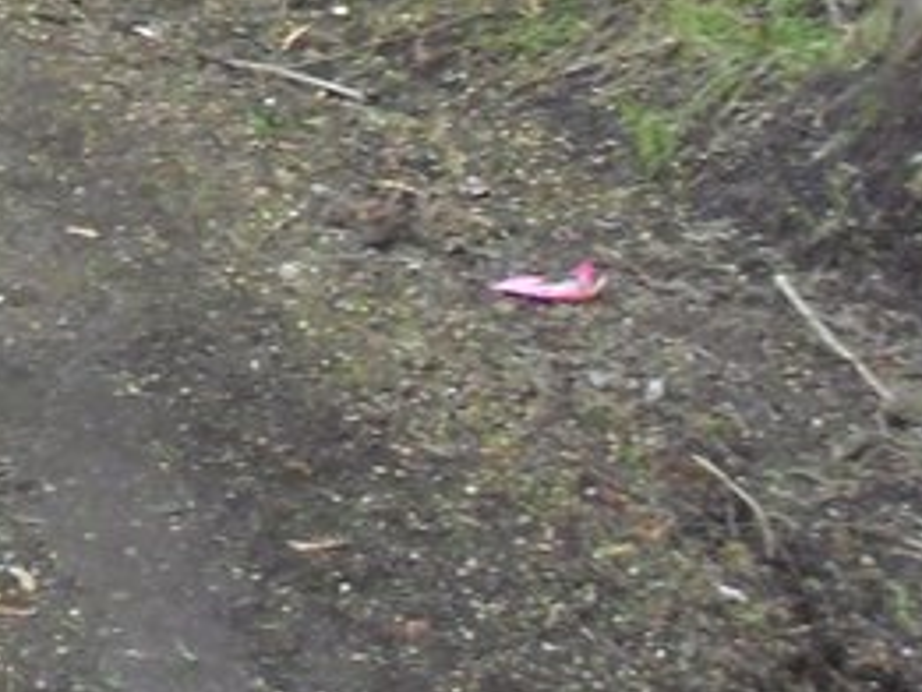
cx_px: -820
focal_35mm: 149
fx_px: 3970
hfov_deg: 12.0
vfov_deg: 9.6
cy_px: -402
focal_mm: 6.2
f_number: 2.8
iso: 400
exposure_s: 1/100
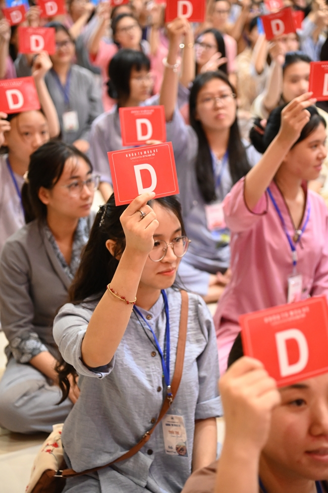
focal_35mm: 75
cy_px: 246
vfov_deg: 27.0
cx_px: 164
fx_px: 1026
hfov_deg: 18.2
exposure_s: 1/160
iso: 8000
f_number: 4
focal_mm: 75
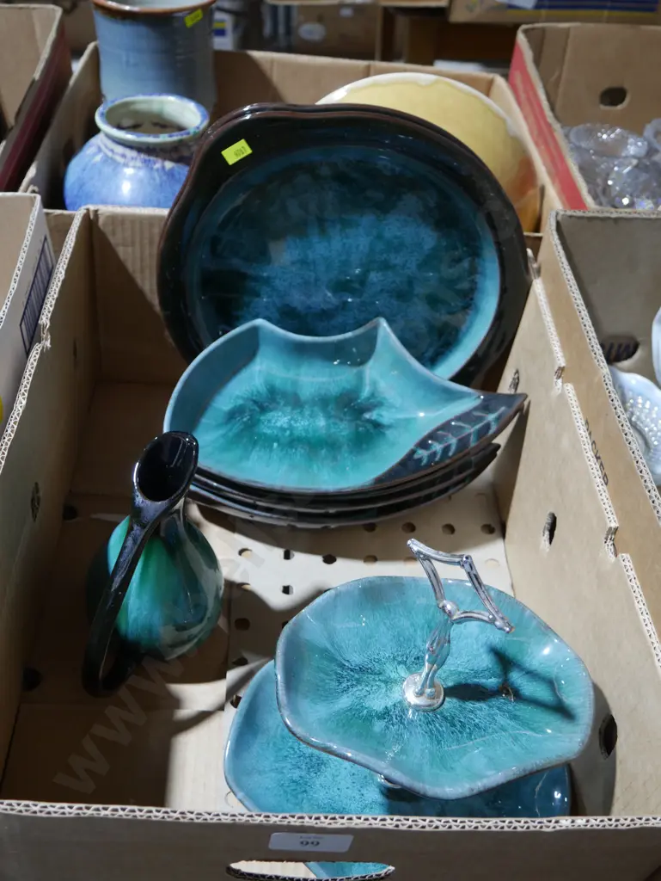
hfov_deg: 41.8
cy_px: 440
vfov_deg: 53.9
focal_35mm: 34
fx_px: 865
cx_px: 330
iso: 500
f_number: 4
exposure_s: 1/60
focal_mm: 17
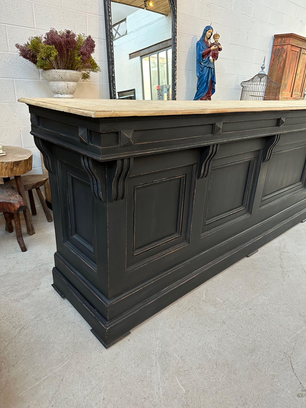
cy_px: 204
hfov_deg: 56.8
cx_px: 153
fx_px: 283
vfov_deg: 71.6
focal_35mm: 24
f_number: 1.78
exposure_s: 1/60
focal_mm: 6.86
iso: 250
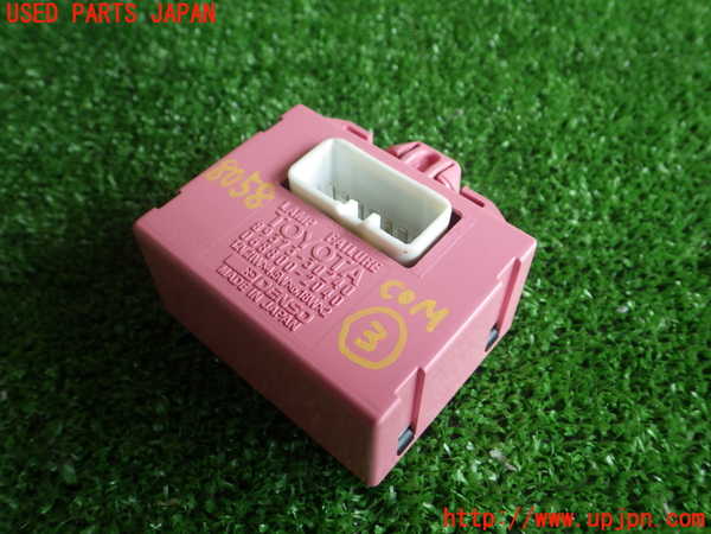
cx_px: 356
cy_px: 267
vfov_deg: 45.4
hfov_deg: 58.4
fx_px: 637
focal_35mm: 31
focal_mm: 5.5
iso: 160
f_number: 3.1
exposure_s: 1/45
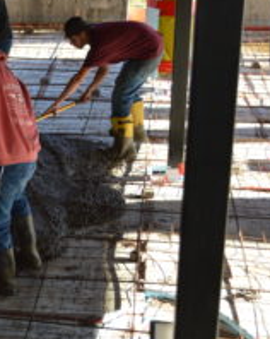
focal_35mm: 87
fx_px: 870
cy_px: 133
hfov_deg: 16.2
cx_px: -125
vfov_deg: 22.0
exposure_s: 1/125
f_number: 5.6
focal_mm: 26
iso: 320
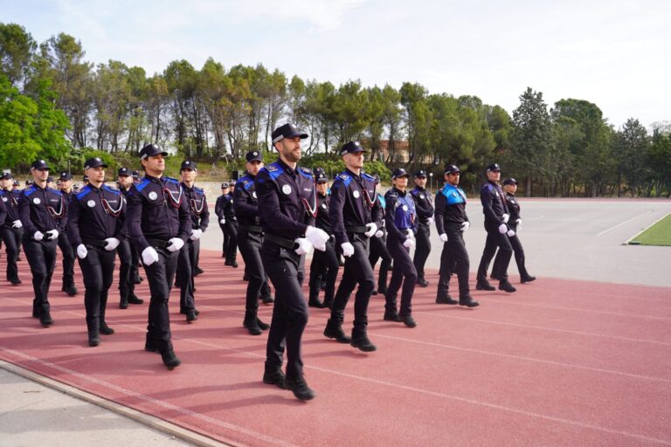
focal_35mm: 29
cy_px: 224
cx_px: 336
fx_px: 540
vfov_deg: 45.0
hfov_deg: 63.7
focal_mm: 29
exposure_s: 1/250
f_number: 5
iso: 100
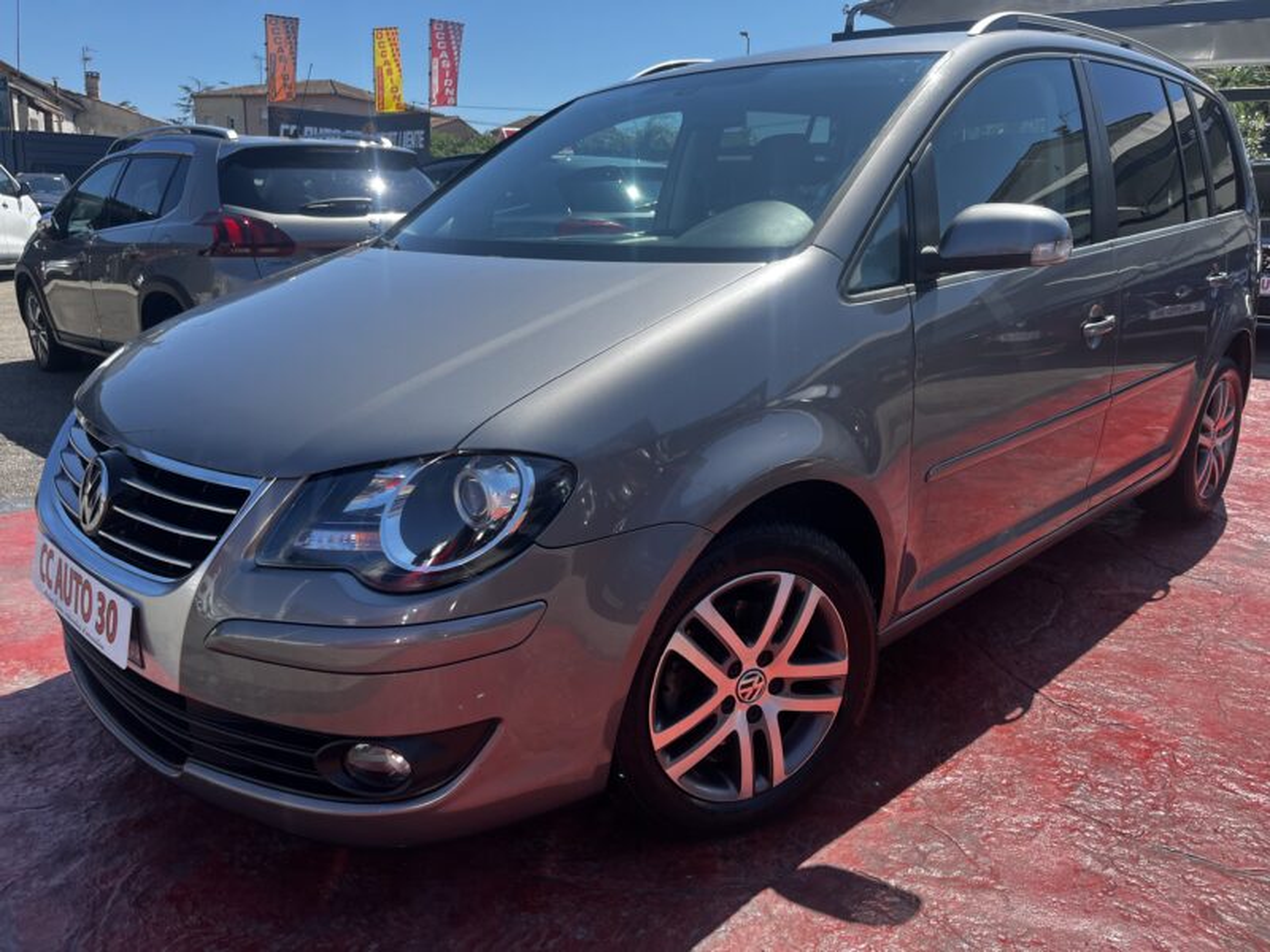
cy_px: 476
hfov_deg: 67.3
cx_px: 635
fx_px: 954
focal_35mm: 26
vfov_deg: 53.1
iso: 50
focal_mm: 5.1
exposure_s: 1/1600
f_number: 1.6
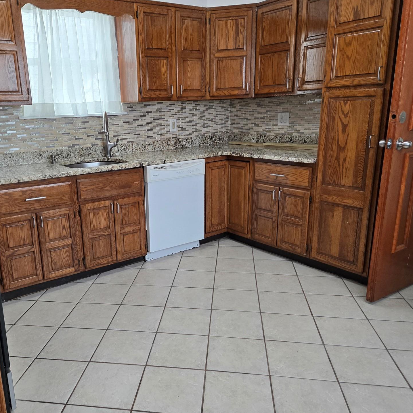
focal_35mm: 29
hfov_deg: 55.0
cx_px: 156
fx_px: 391
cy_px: 219
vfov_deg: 55.6
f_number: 1.8
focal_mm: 5.4
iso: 125
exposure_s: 1/120
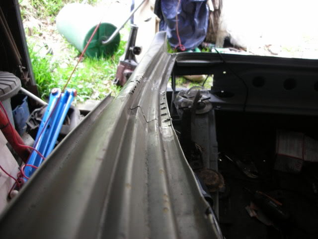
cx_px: 159
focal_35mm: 35
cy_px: 120
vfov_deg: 40.7
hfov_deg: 52.6
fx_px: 322
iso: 127
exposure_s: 1/30
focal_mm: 5.8
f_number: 3
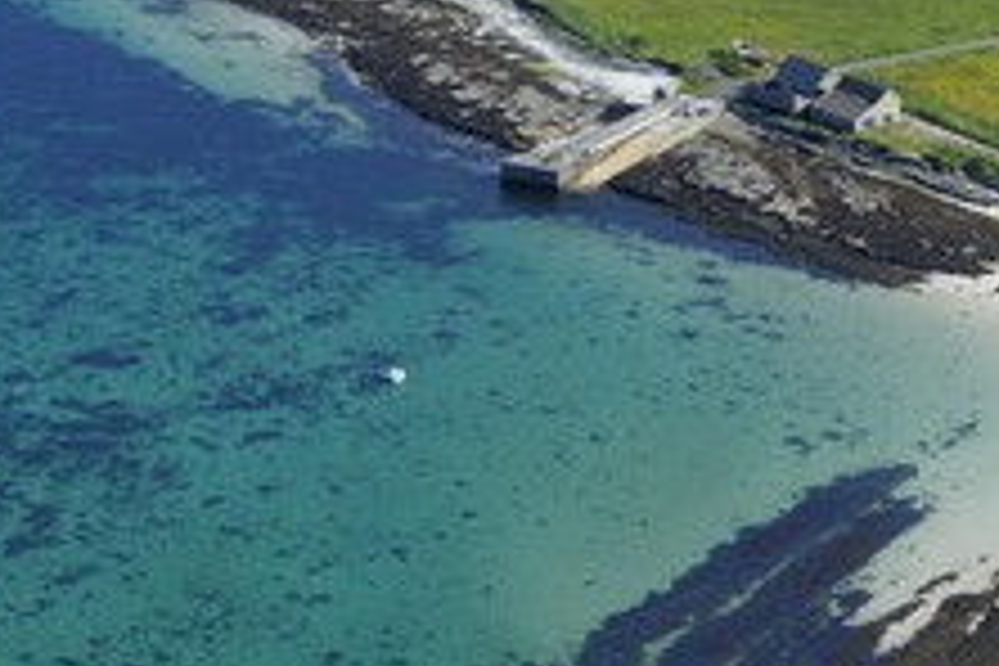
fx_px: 5883
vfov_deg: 6.5
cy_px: 320
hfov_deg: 9.7
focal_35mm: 212
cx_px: 378
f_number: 7.1
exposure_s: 1/800
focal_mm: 112
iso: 400
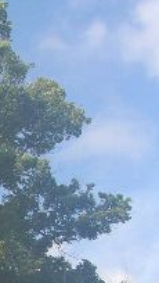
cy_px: 251
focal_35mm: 123
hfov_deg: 9.3
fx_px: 920
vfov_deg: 17.2
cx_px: -156
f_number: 6.5
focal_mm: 6
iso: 50
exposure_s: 1/1000
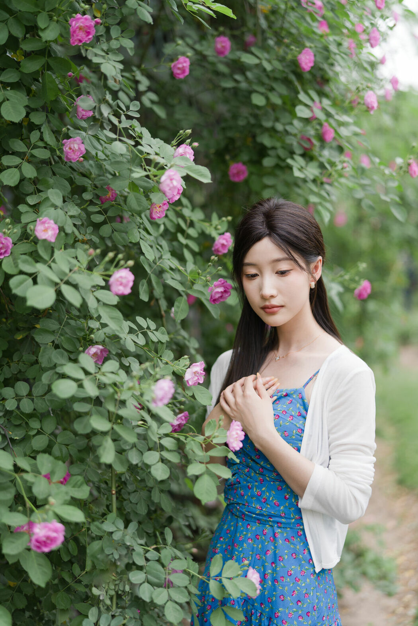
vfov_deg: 39.6
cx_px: 209
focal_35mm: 50
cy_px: 313
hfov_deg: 27.0
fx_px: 871
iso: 100
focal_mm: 50
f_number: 1.4
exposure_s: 1/640
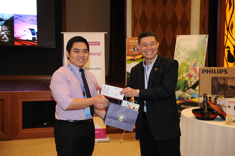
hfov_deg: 48.5
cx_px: 118
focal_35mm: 40
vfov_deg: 33.3
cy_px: 78
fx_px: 261
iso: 1000
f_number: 3.5
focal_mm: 40
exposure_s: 1/60
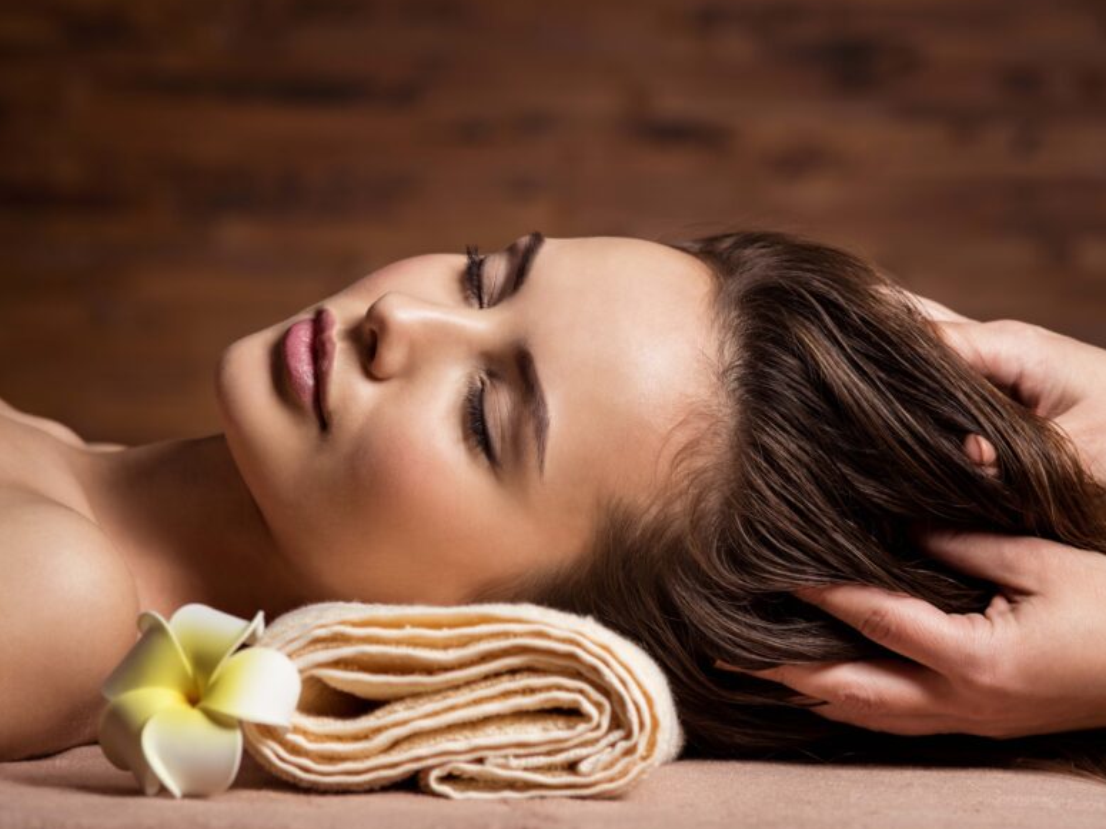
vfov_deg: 7.7
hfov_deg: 10.2
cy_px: 410
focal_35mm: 194
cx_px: 569
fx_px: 6197
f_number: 10
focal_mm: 240
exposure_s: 1/100
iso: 100
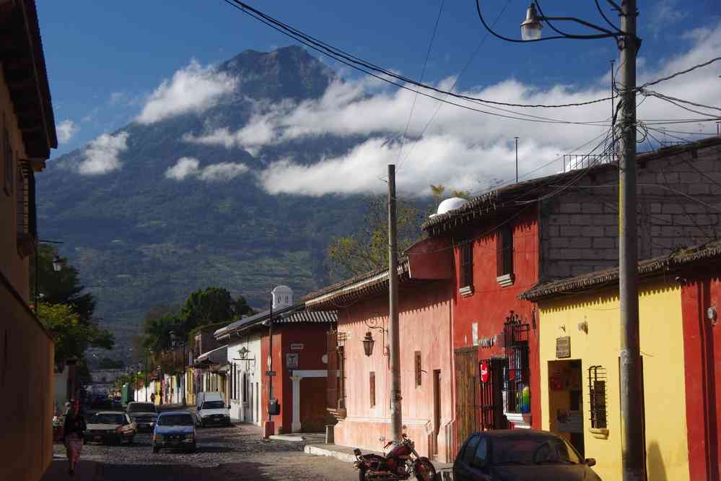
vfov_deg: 16.6
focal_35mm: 82
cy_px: 240
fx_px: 1652
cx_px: 360
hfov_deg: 24.6
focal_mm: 55
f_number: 11
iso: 200
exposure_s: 1/100
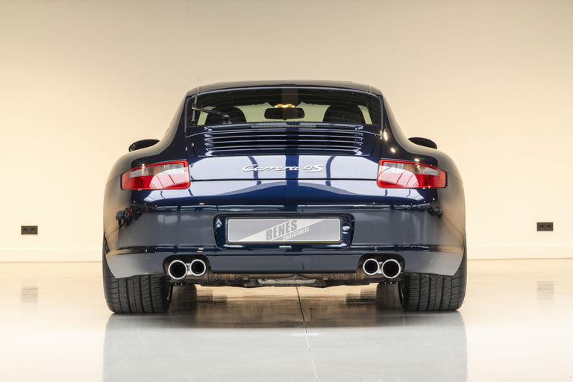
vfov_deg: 16.3
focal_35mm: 84
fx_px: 1337
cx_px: 286
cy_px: 191
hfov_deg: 24.2
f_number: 10
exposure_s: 1/10
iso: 200
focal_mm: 56
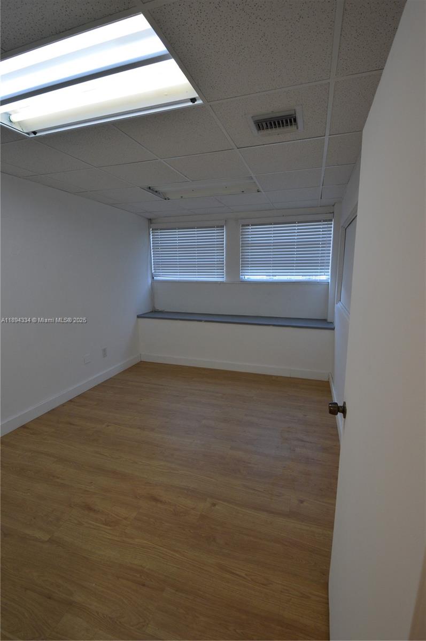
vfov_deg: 100.5
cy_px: 320
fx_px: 267
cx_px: 213
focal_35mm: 15
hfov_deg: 77.2
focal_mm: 10
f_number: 8
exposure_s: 1/80
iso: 400
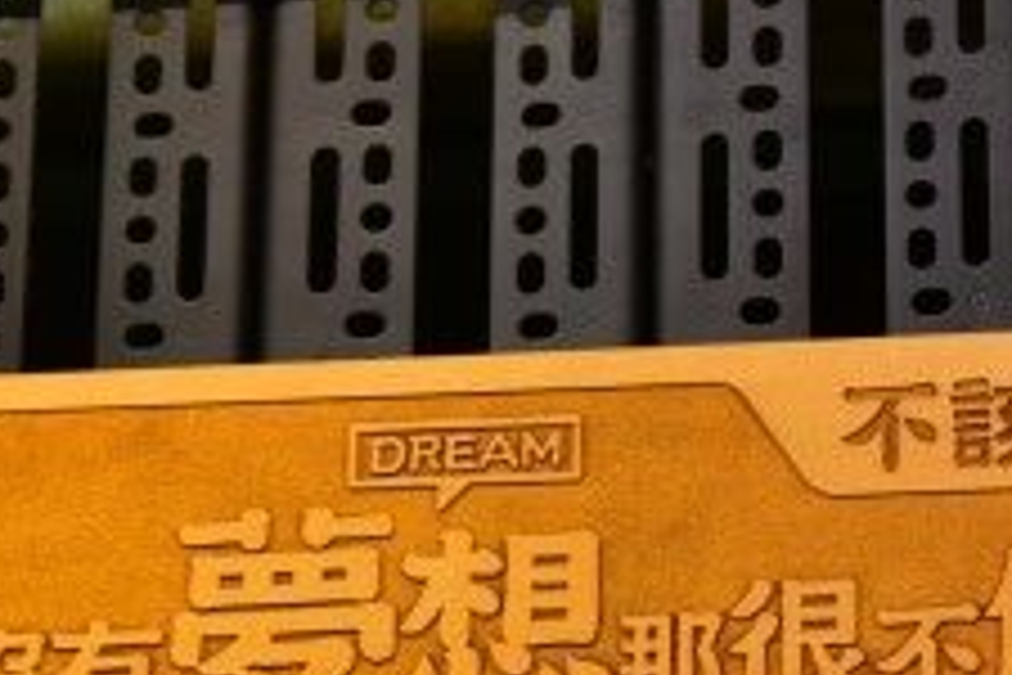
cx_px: 760
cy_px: 857
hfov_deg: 13.8
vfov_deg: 9.1
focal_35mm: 148
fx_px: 4160
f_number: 2.8
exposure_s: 1/100
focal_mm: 52
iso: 1000
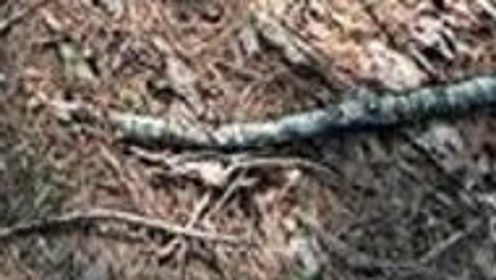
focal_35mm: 91
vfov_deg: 7.3
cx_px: -187
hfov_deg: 20.8
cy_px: -964
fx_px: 1197
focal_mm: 2.22
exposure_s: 1/99
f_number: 2.2
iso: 80
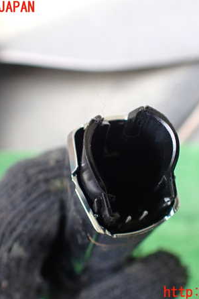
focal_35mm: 42
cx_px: 114
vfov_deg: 46.4
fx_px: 348
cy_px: 150
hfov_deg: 31.8
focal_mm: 5.4
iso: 400
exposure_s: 1/125
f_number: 2.3
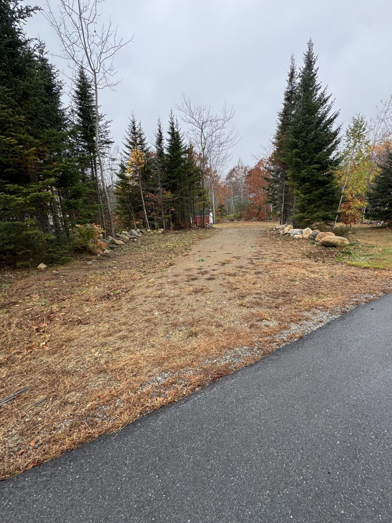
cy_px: 279
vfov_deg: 94.4
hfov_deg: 77.7
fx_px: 242
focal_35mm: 16
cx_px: 223
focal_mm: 2.22
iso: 64
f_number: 2.2
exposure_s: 1/99
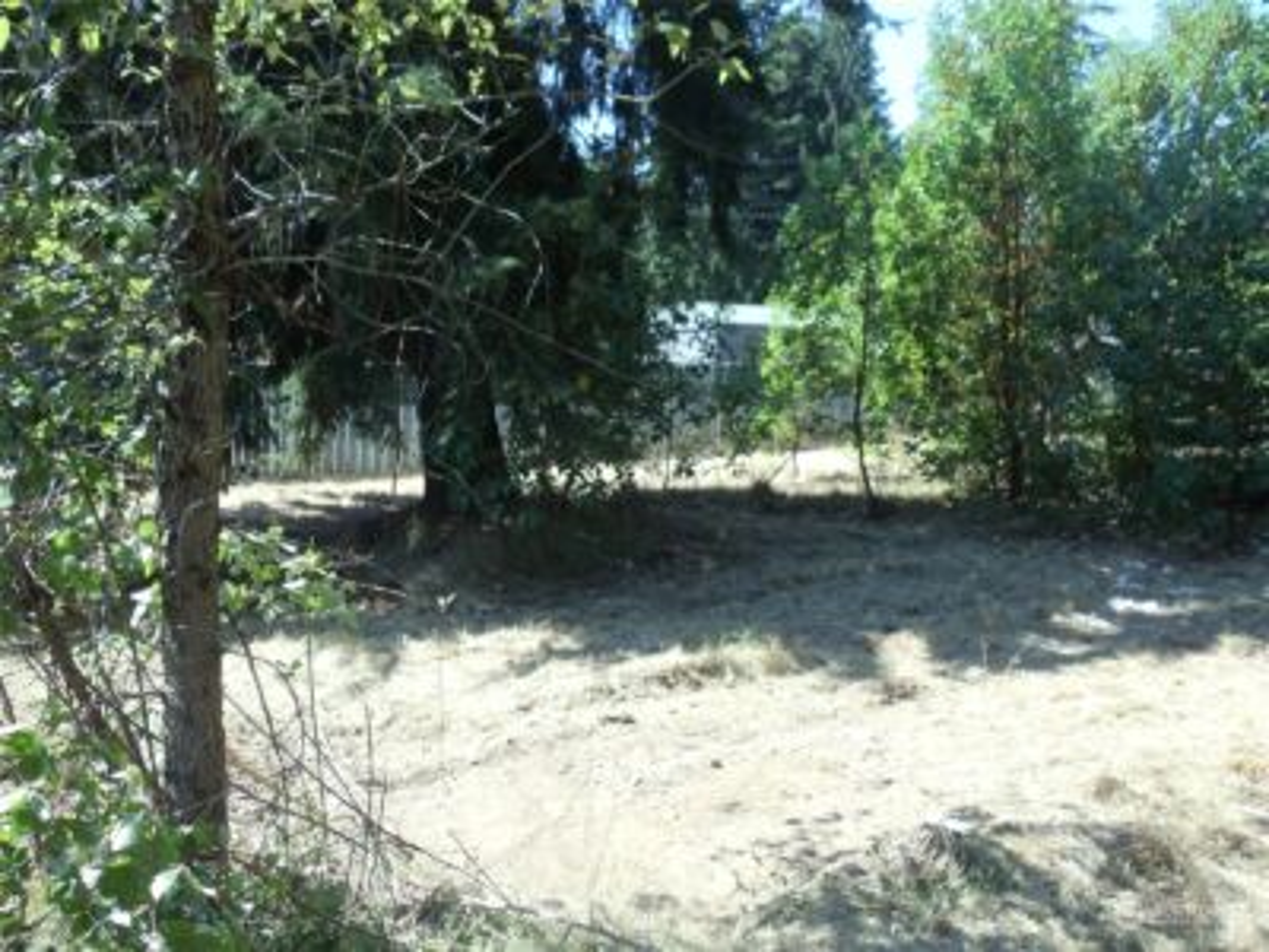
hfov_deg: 42.9
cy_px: 476
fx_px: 1613
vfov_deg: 32.9
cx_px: 634
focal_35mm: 44
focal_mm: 6
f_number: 3.5
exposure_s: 1/250
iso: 100
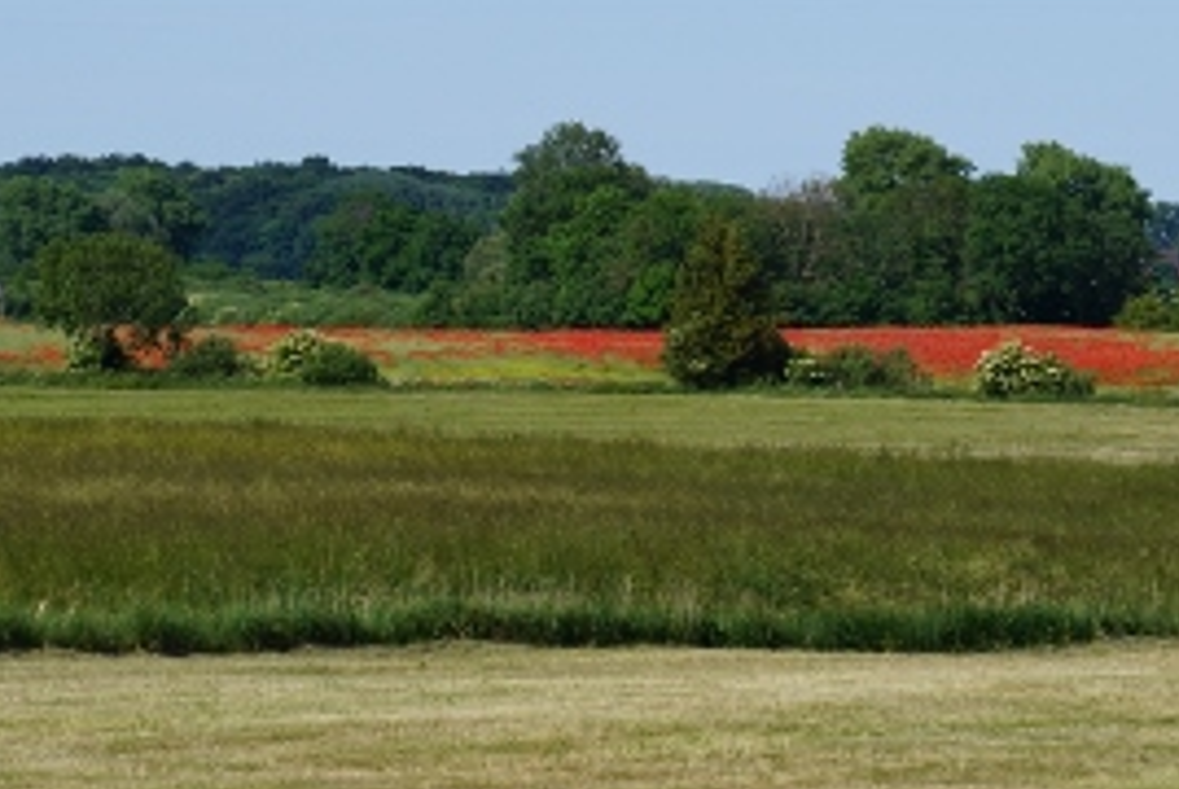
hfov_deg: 6.8
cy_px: 261
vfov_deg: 4.6
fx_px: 9860
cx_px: 758
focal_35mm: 301
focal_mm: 135
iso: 100
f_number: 8
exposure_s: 1/320
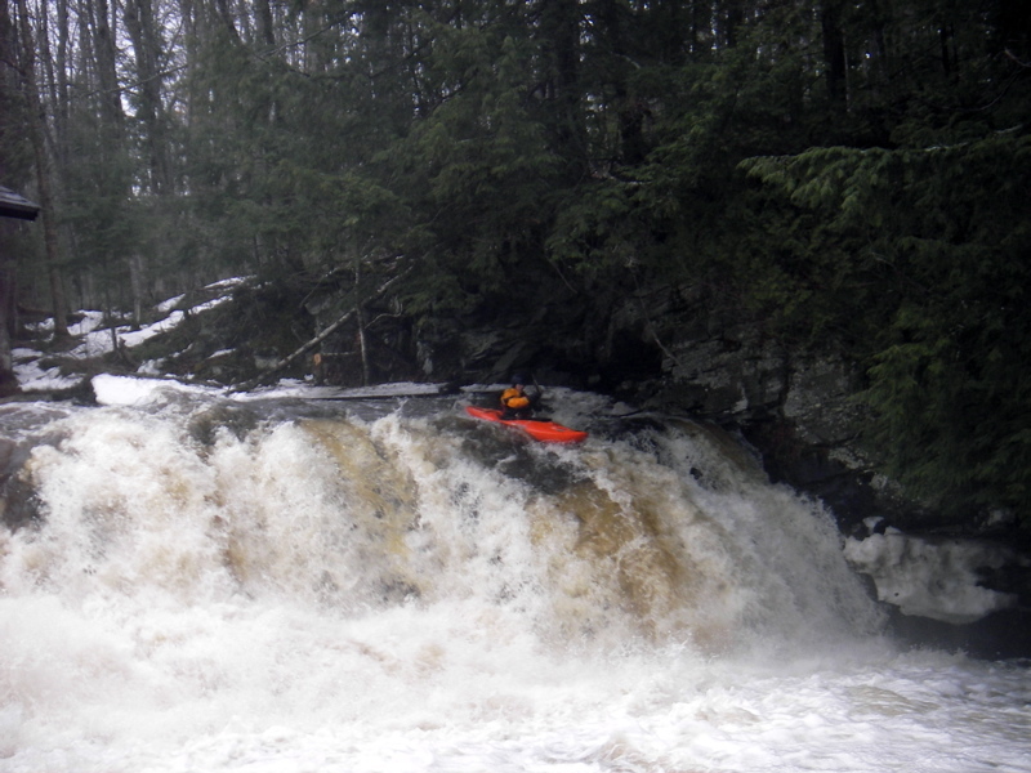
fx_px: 2144
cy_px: 386
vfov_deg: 20.4
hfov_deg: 27.0
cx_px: 516
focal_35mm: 72
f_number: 3.8
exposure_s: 1/160
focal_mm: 12
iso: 50
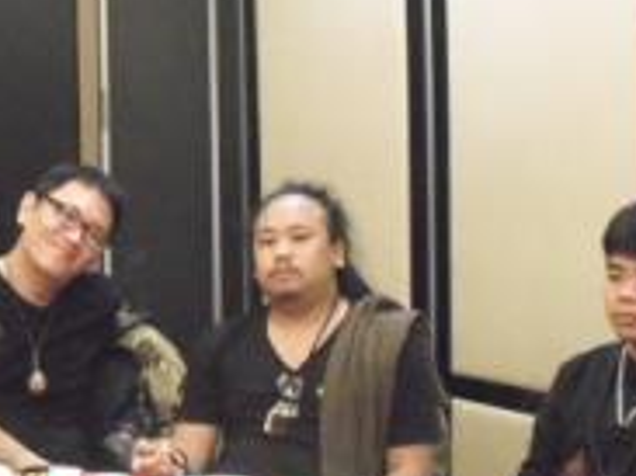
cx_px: 49
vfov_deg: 16.7
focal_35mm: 88
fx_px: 1616
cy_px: 167
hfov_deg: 21.7
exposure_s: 1/15
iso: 800
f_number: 3.1
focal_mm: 6.3
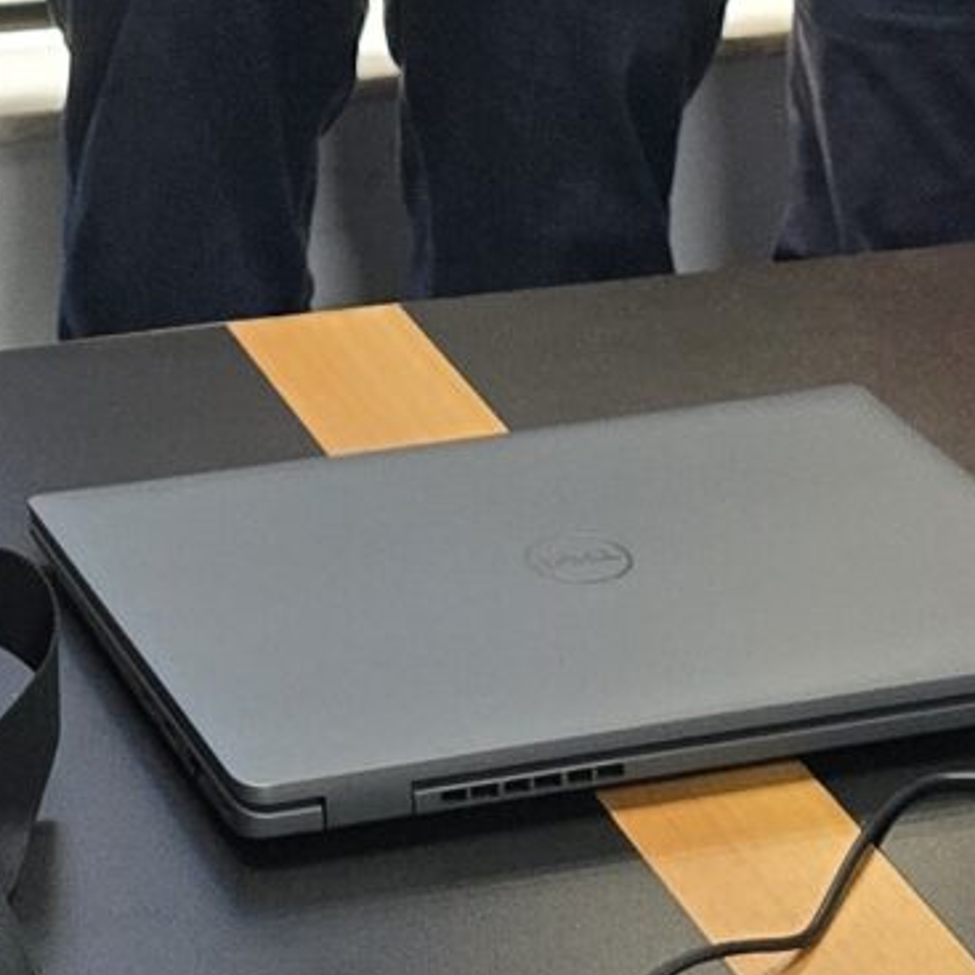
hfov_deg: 12.1
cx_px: -125
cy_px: -1071
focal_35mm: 142
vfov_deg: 11.0
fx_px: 4525
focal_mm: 6.3
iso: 250
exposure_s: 1/120
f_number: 1.7
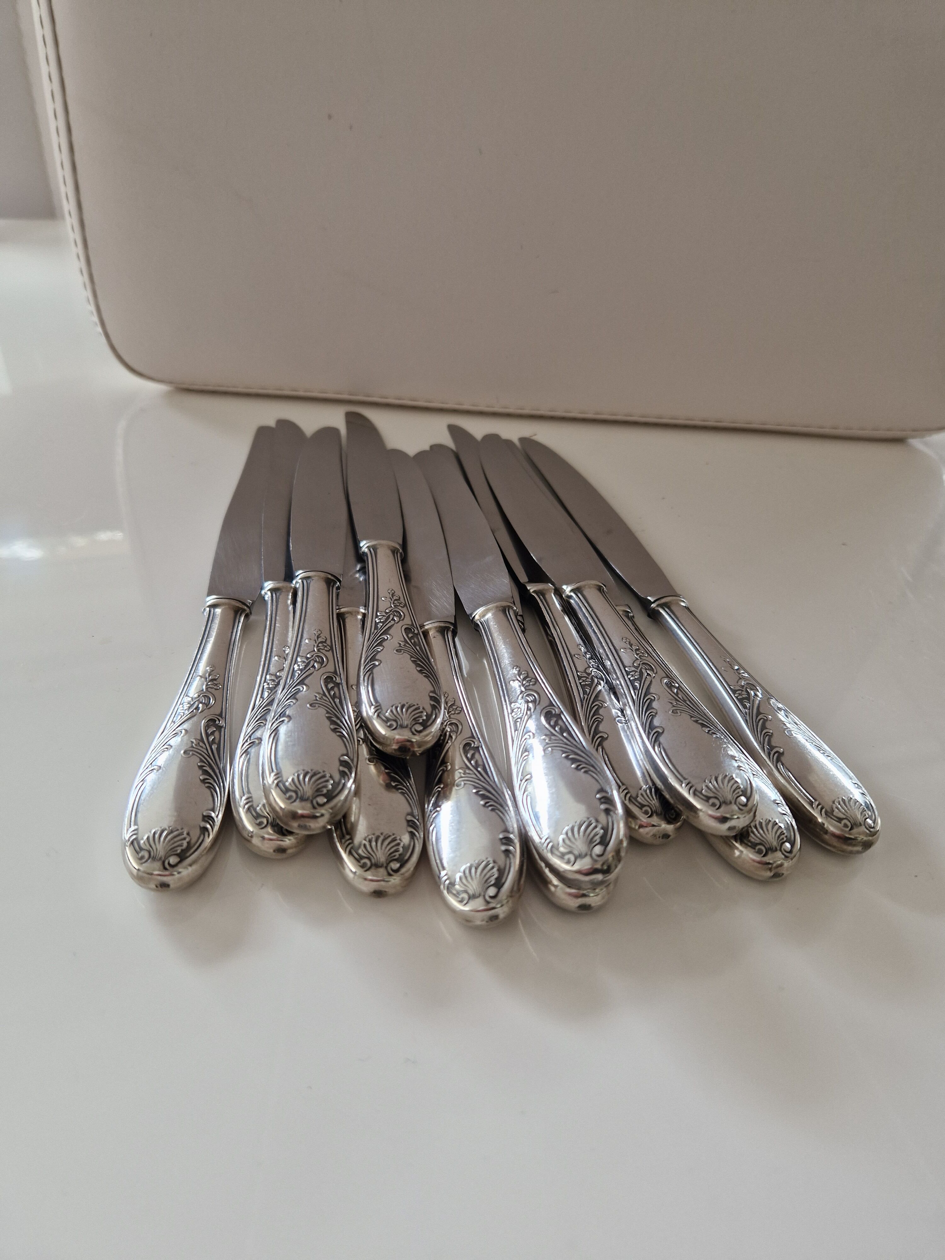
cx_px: 472
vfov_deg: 73.9
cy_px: 630
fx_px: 837
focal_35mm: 23
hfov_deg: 58.9
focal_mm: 5.4
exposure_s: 1/100
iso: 125
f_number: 1.8
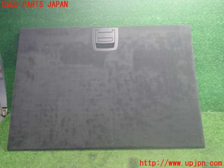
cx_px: 112
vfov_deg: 46.8
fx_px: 194
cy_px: 84
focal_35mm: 30
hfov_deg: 60.0
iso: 640
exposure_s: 1/30
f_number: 2.3
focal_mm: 5.4
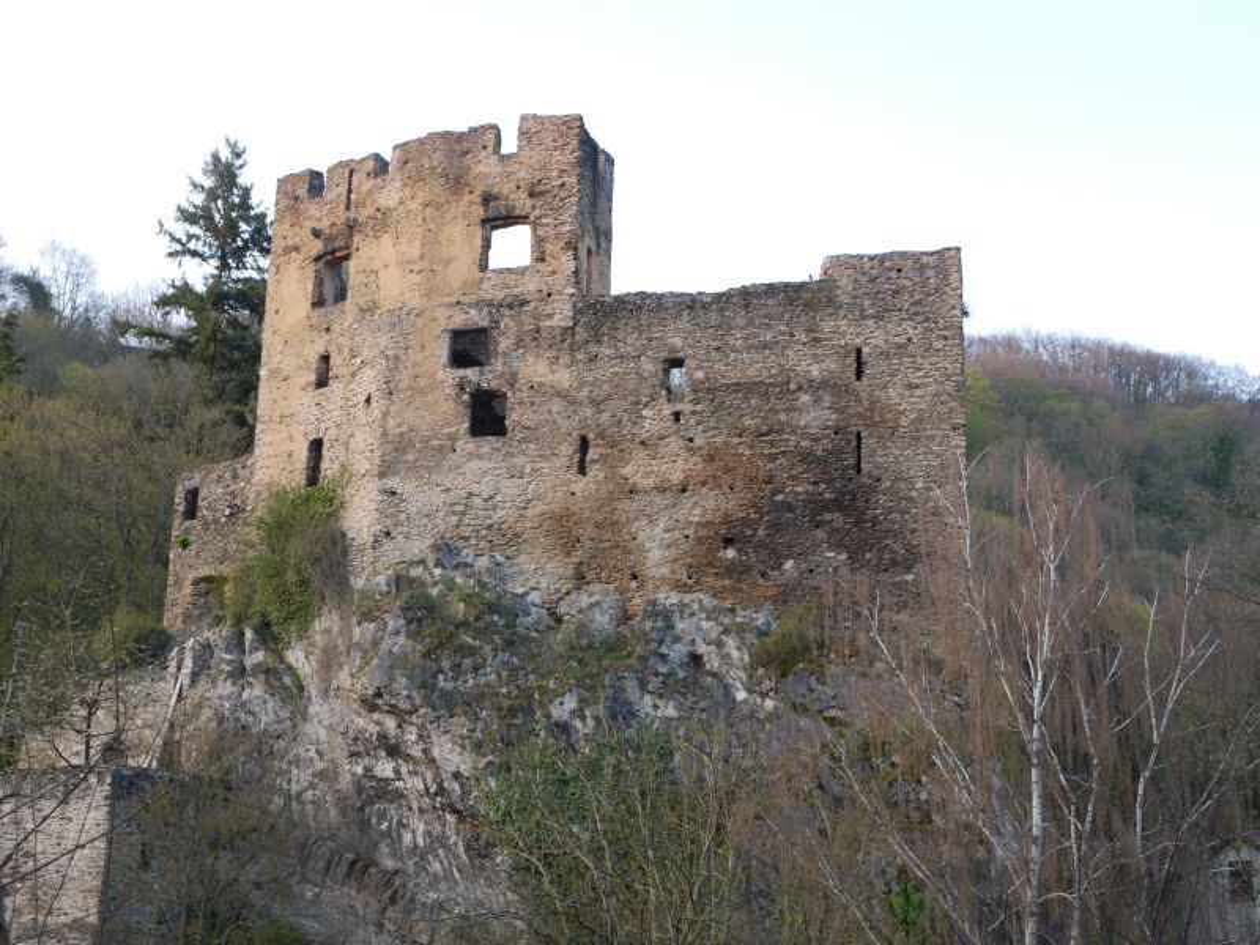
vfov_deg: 28.0
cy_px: 472
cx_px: 630
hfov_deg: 36.8
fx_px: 1893
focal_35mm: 52
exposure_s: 1/40
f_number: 5
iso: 100
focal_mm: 26
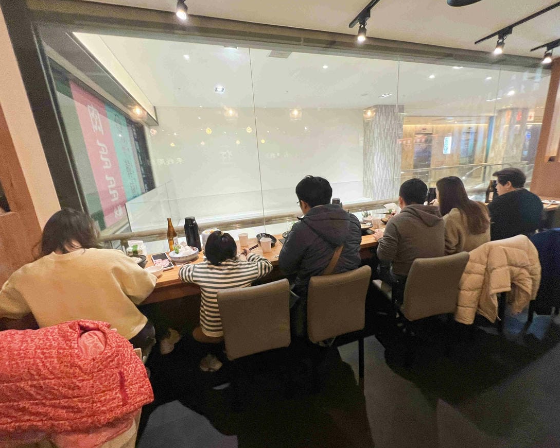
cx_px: 292
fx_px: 232
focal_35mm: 14
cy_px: 227
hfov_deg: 100.7
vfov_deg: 88.0
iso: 250
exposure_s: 1/60
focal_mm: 1.57
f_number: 1.8
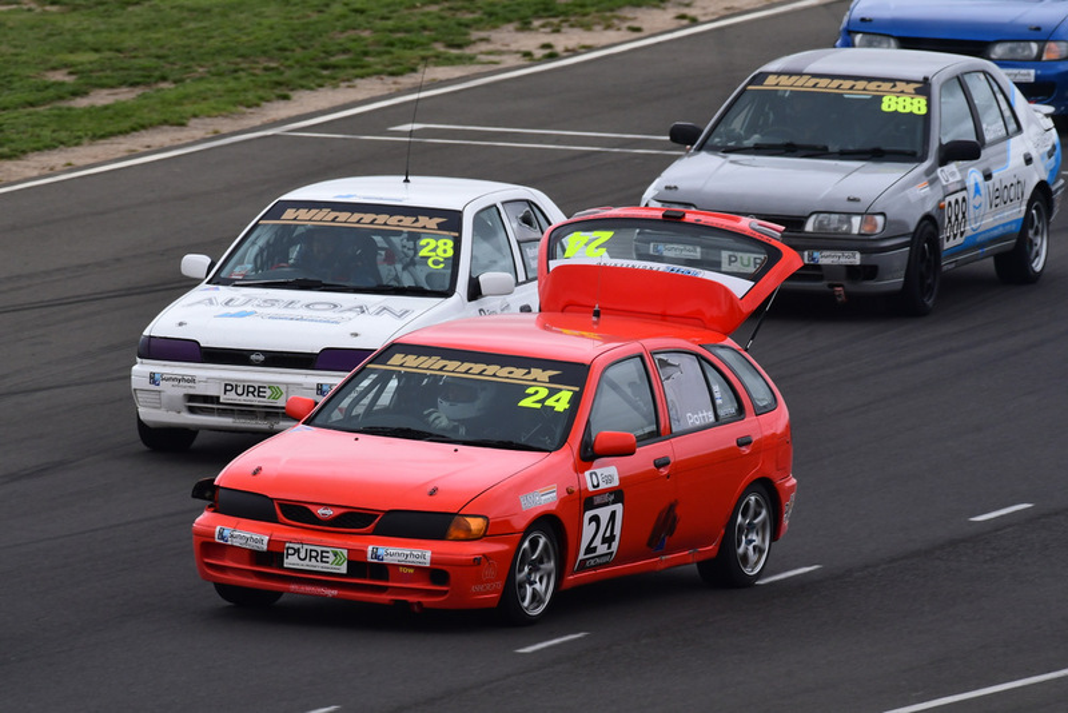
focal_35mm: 750
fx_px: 22257
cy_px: 356
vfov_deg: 1.8
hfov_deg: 2.7
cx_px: 534
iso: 640
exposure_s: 1/640
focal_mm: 500
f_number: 11
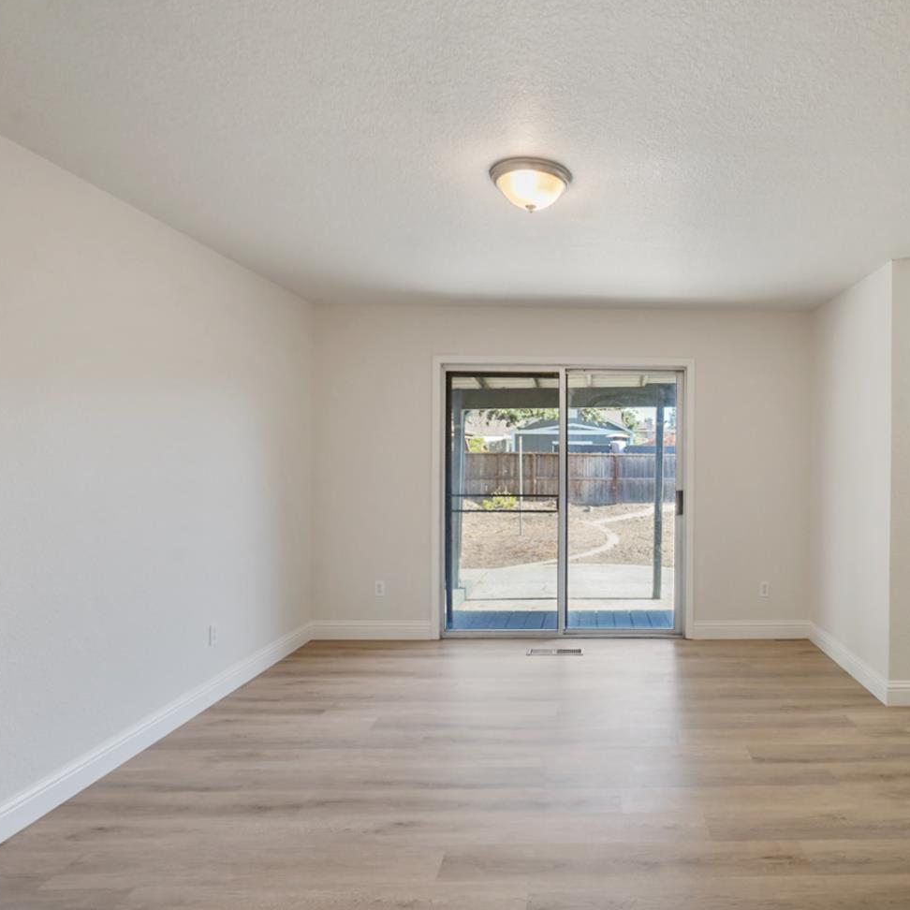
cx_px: 613
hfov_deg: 69.9
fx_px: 625
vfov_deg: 72.1
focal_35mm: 21
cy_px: 458
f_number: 8
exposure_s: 1/30
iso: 250
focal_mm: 16
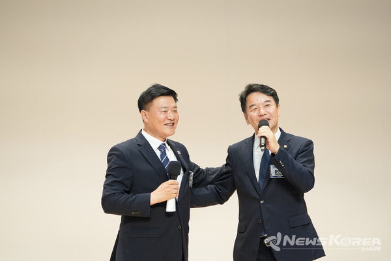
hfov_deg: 16.9
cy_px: 130
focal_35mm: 121
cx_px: 196
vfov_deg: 11.3
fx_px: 1314
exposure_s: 1/320
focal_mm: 121
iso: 1600
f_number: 3.2
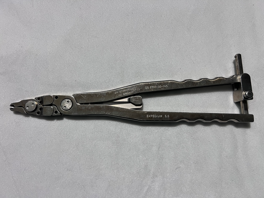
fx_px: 198
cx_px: 132
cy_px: 99
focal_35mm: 26
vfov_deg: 53.1
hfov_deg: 67.3
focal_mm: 5.7
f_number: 1.5
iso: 200
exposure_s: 1/60
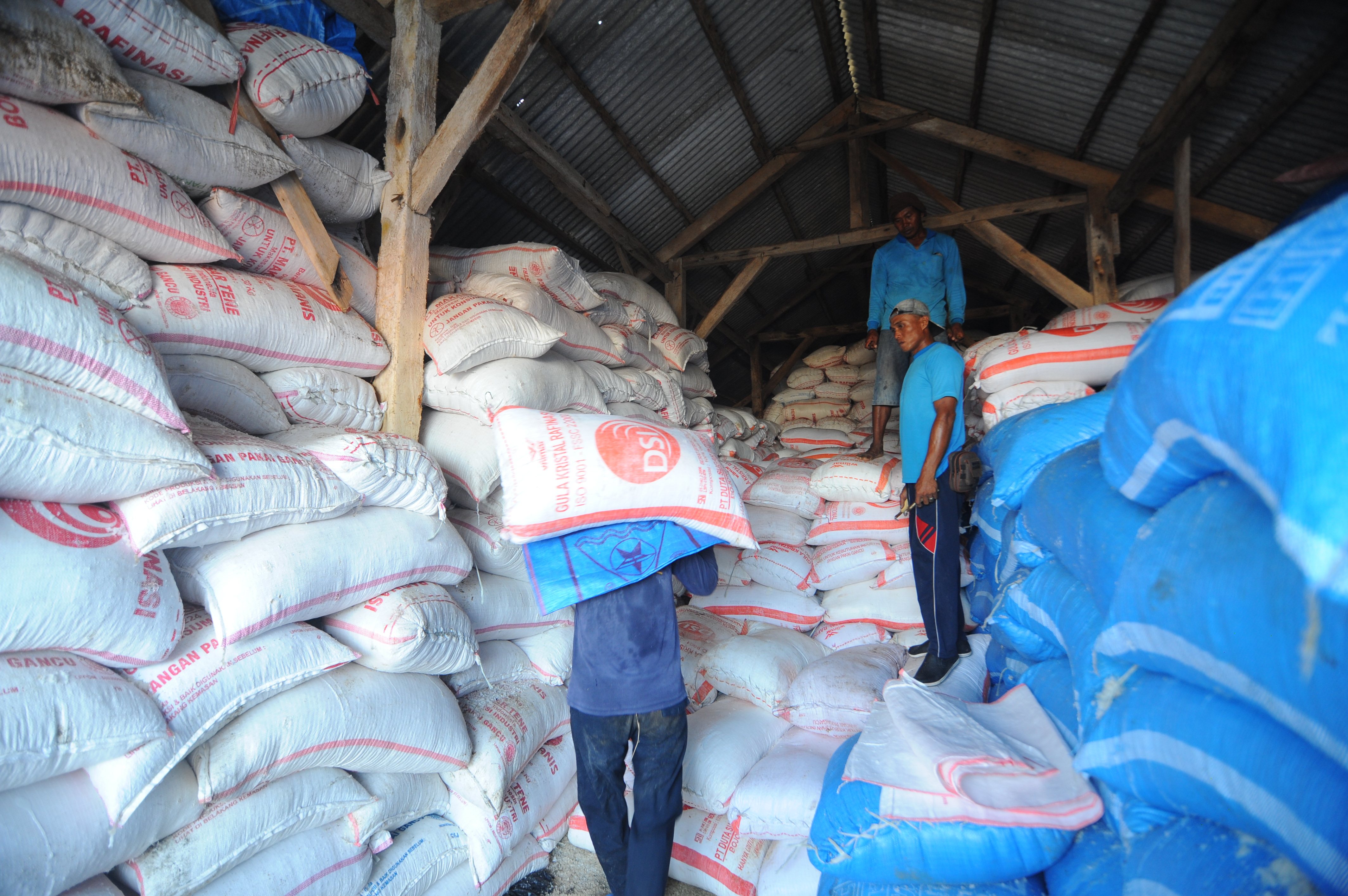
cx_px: 674
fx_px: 599
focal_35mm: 16
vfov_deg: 73.7
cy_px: 448
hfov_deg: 96.8
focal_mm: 16
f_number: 4.5
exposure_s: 1/50
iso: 800
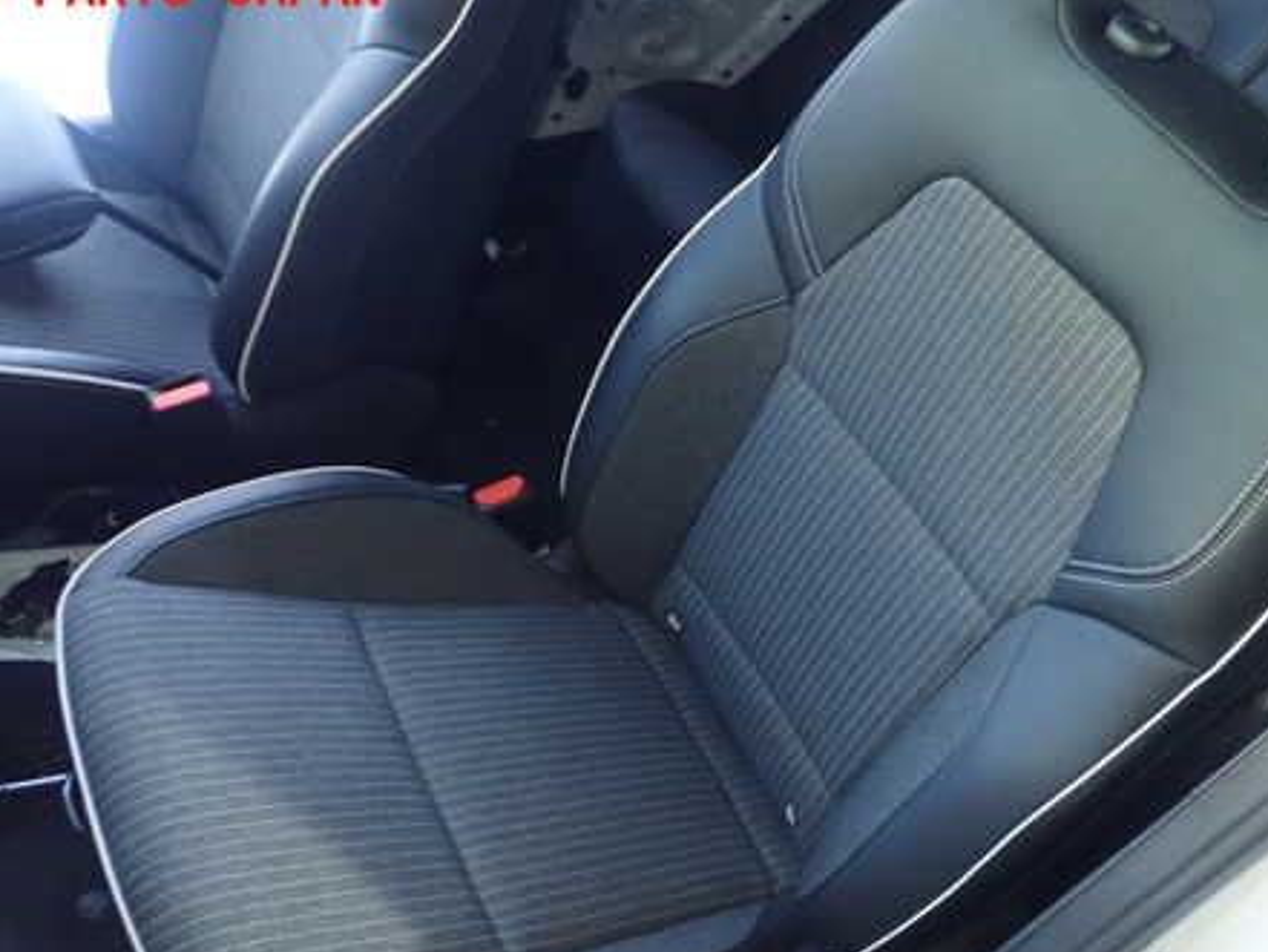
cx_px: 722
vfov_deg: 41.5
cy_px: 598
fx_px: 1246
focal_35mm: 34
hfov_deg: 53.8
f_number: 2
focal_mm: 4.5
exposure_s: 1/20
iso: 800
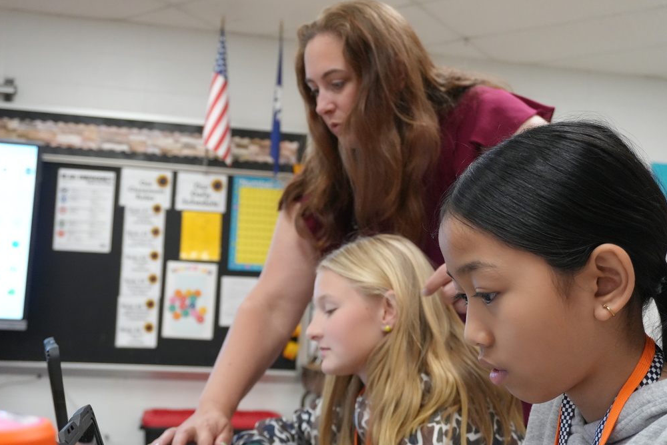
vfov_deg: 31.2
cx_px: 327
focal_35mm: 43
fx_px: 797
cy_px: 227
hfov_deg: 45.4
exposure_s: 1/160
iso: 3200
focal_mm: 28
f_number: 4.5
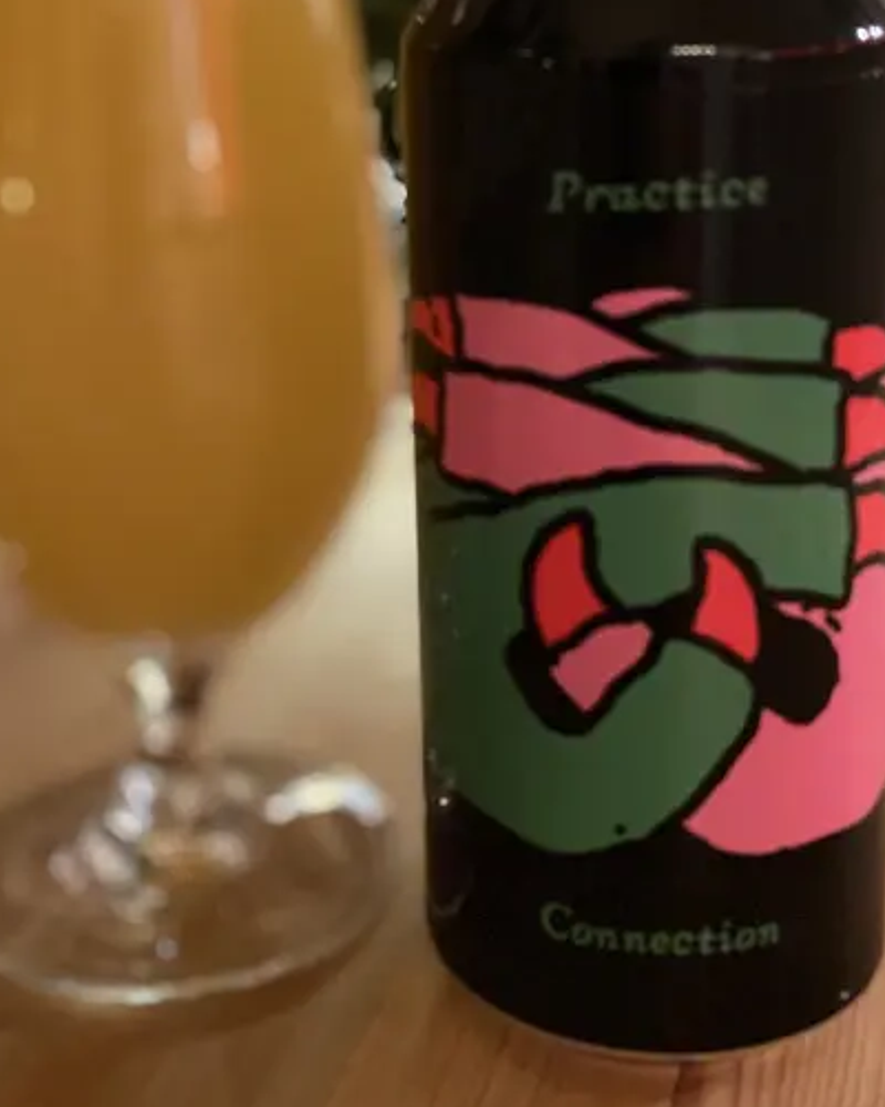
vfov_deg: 35.4
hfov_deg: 29.1
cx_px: 372
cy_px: 310
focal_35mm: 52
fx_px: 1703
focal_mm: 4.25
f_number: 1.8
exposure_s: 1/25
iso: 1000
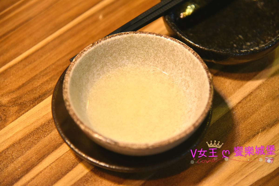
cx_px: 140
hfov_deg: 18.6
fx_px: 853
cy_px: 93
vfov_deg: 12.5
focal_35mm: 110
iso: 3200
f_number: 4
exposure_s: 1/100
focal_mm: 110
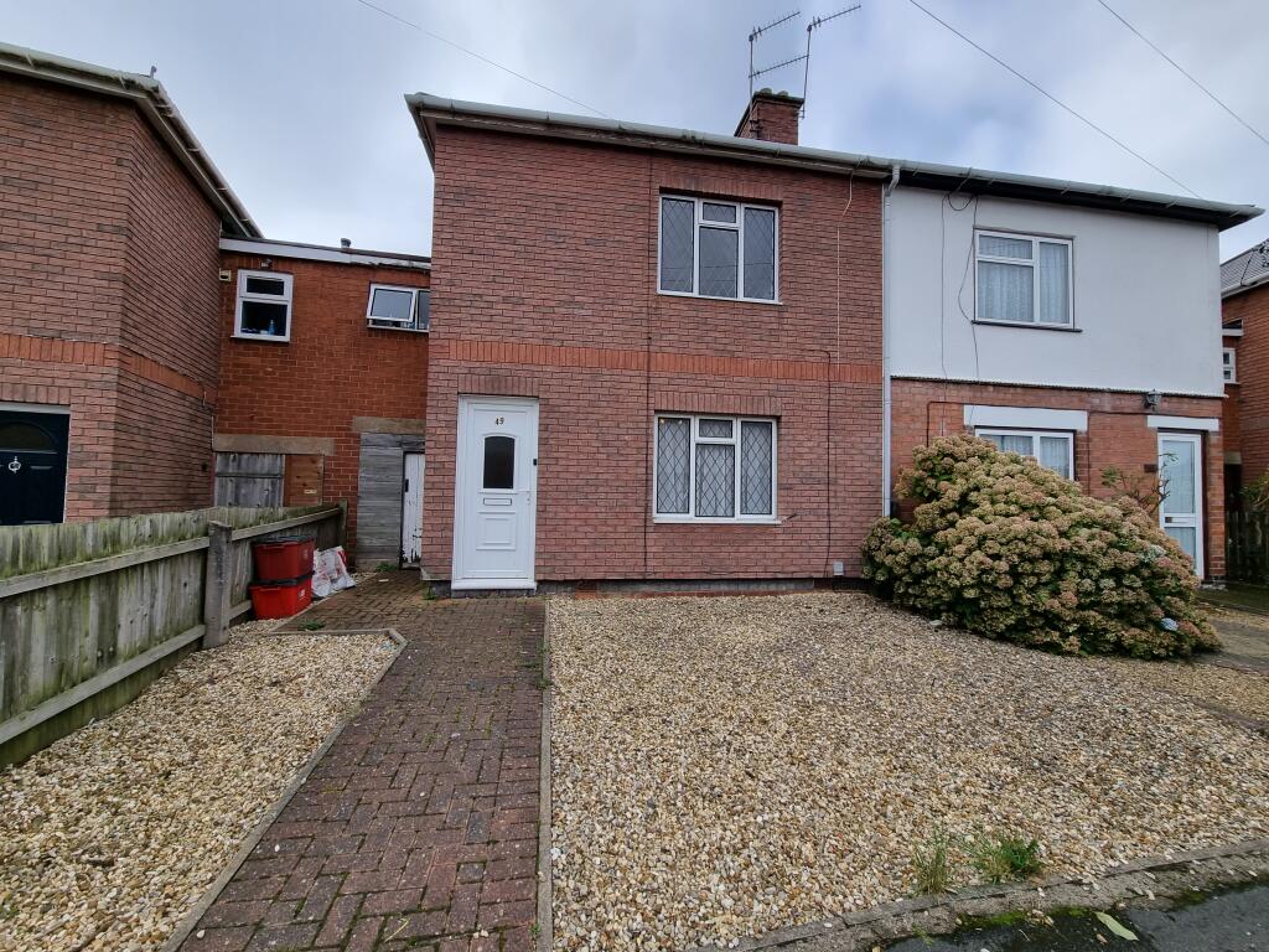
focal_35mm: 13
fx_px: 477
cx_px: 634
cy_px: 476
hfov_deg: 106.2
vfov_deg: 89.9
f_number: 2.2
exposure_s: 1/1052
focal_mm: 2.2
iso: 50
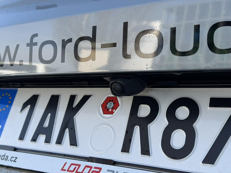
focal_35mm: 48
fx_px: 320
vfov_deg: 30.3
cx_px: 116
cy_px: 86
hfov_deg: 39.7
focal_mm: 6.76
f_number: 1.78
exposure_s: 1/802
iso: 64
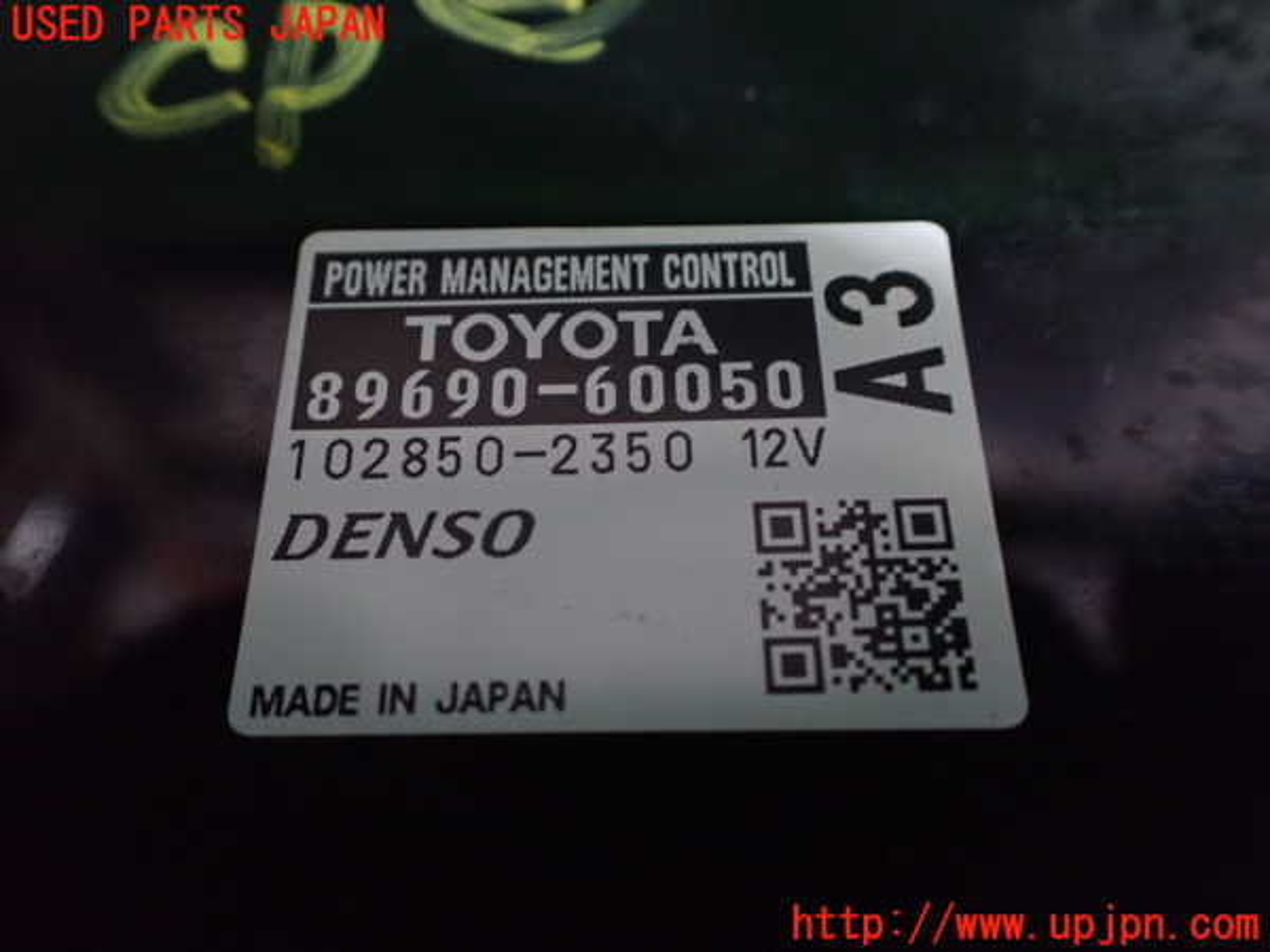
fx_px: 1101
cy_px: 476
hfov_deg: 60.0
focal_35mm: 30
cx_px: 635
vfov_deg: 46.8
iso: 1250
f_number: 2.3
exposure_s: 1/30
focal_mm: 5.4
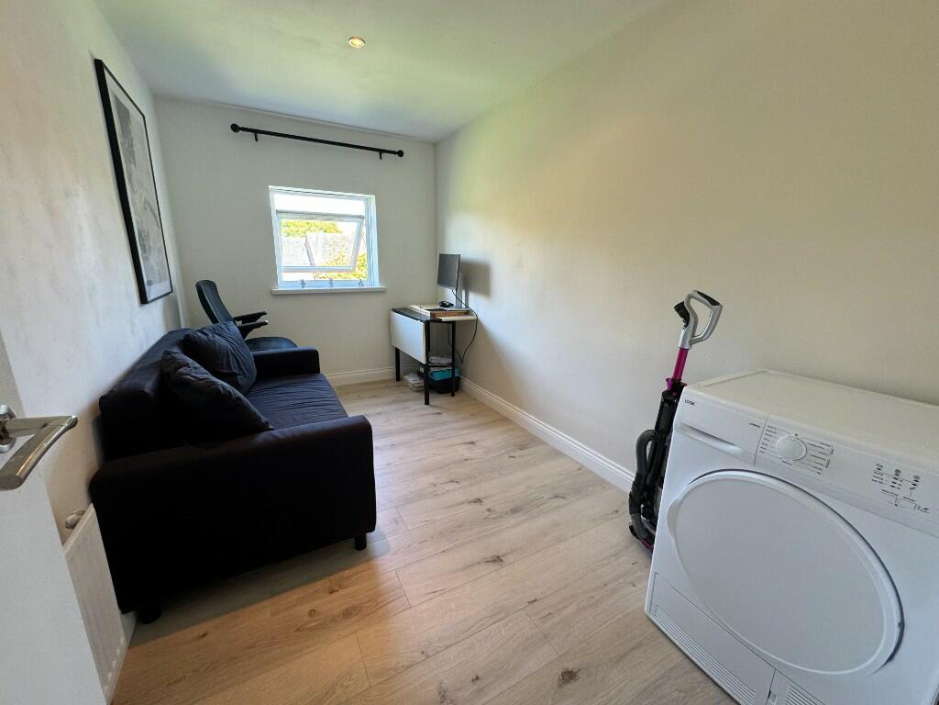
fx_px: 380
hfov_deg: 102.1
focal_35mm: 14
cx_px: 470
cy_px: 352
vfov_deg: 85.7
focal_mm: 2.22
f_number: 2.2
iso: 200
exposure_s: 1/100
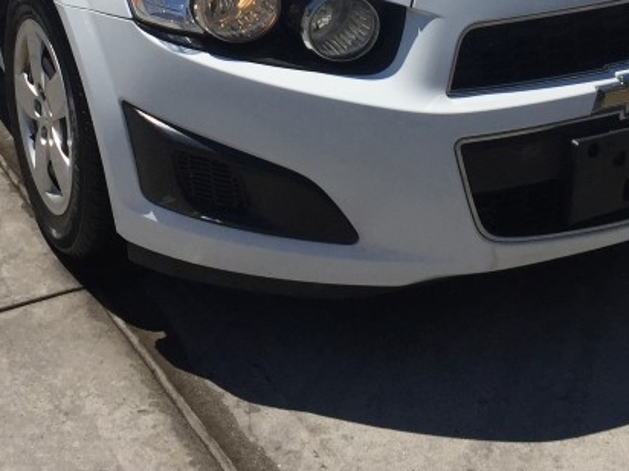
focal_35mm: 72
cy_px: -84
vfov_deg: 19.3
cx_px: 290
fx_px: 1308
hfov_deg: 27.0
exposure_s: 1/5650
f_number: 2.2
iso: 32
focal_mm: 4.15
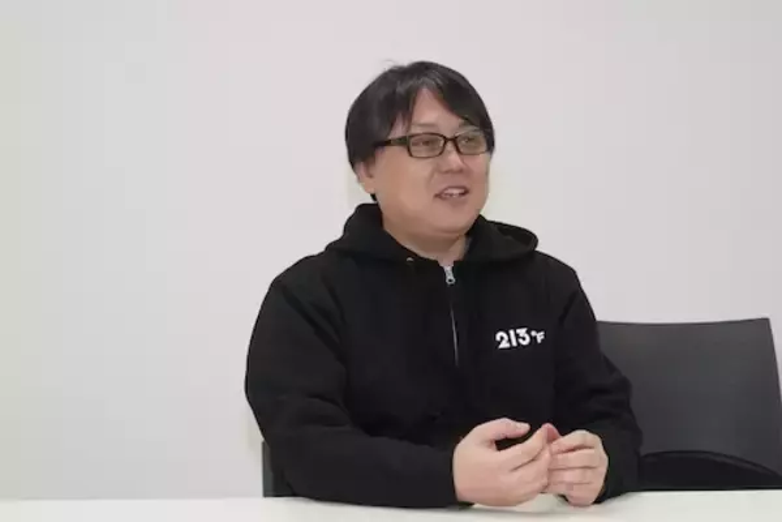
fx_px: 1434
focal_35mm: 66
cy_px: 261
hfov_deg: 30.5
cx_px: 391
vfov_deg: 20.6
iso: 2500
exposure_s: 1/250
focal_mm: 44
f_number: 6.3
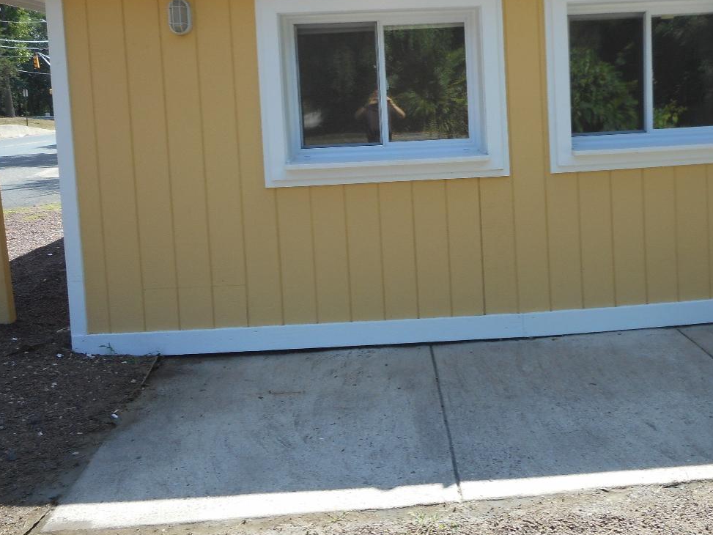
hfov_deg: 49.7
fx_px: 762
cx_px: 439
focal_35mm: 37
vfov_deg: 38.3
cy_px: 187
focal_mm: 4.5
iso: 80
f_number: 3.7
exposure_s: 1/250
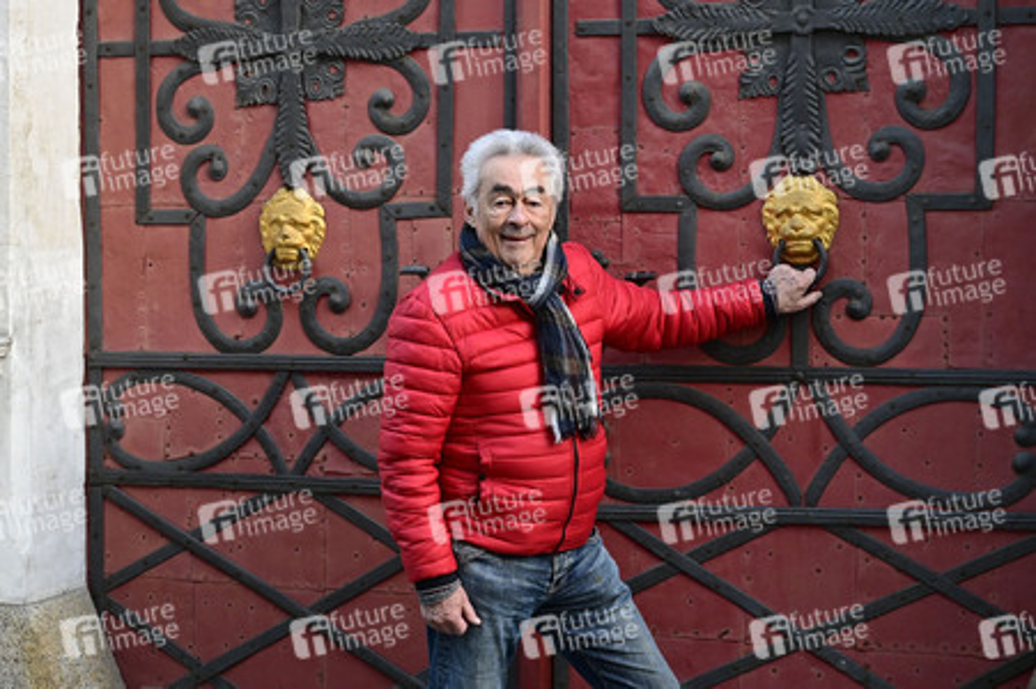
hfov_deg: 36.3
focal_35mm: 55
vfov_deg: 24.6
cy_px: 344
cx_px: 518
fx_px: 1582
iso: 3200
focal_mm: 55
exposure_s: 1/200
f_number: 6.3
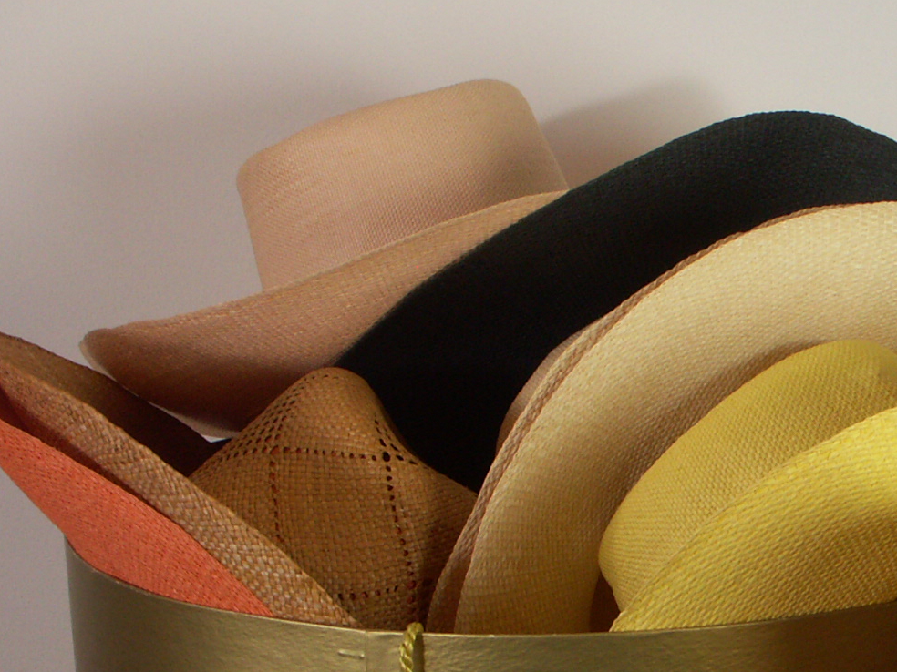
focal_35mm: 93
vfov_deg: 15.7
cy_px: 636
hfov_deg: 20.6
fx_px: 2410
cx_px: 827
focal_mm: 11.31
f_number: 7.1
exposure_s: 1/13
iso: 100
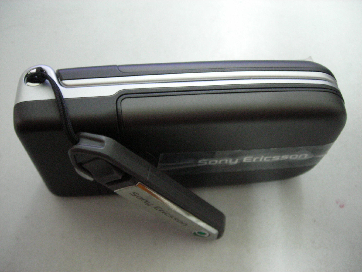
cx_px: 181
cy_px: 136
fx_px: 429
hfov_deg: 45.8
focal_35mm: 41
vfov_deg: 35.1
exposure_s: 1/1.8
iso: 200
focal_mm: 6.8
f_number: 3.3
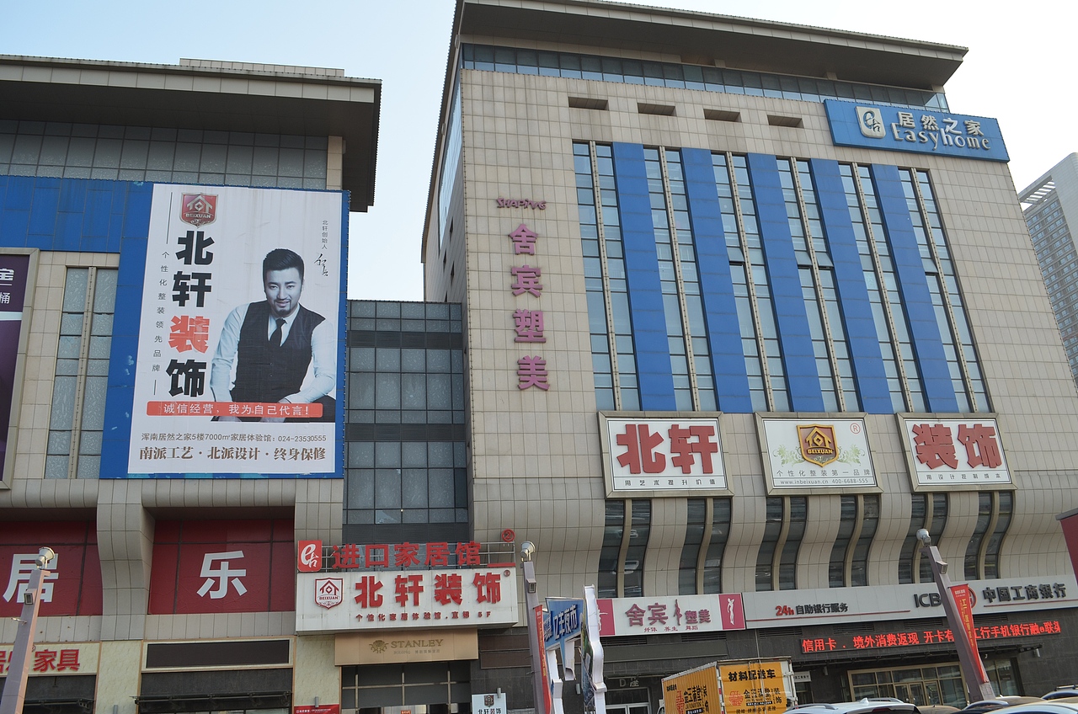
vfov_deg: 43.4
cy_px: 357
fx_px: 897
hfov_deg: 62.0
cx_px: 539
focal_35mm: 30
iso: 200
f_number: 8
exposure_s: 1/250
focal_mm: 20
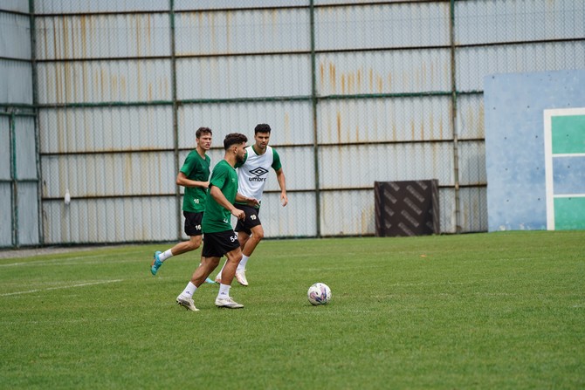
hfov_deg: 9.3
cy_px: 195
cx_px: 292
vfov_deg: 6.2
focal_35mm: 221
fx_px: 3592
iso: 250
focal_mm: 221
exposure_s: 1/1000
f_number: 5.6
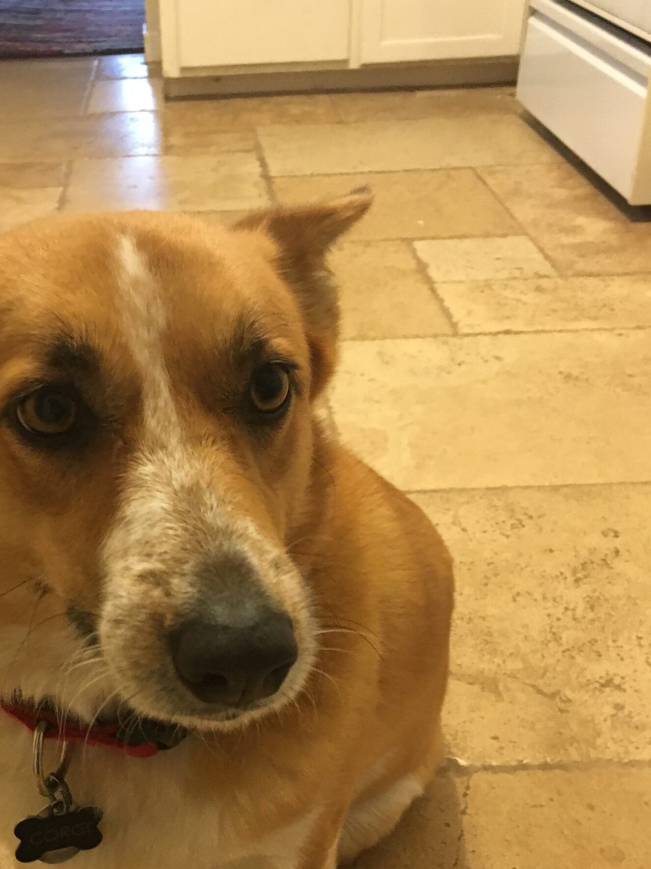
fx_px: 1053
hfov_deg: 33.9
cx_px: 189
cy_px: 568
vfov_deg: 44.2
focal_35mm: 42
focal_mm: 4.15
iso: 200
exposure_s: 1/20
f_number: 2.2
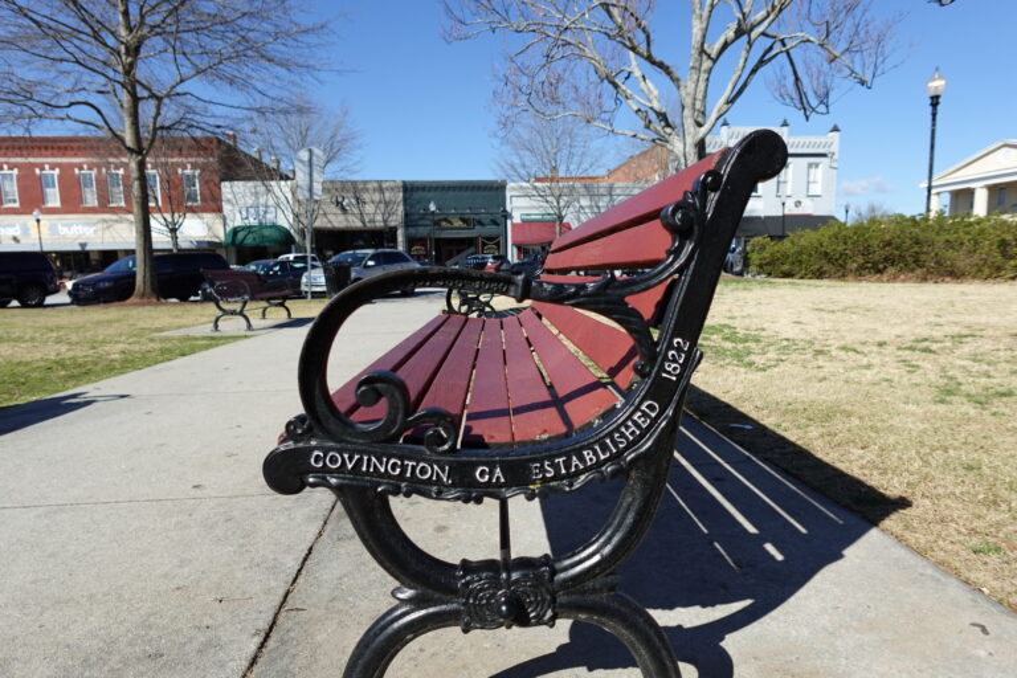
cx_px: 508
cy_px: 339
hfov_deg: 84.0
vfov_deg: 61.9
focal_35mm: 20
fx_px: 565
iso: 125
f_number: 2
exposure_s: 1/3200
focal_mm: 7.6
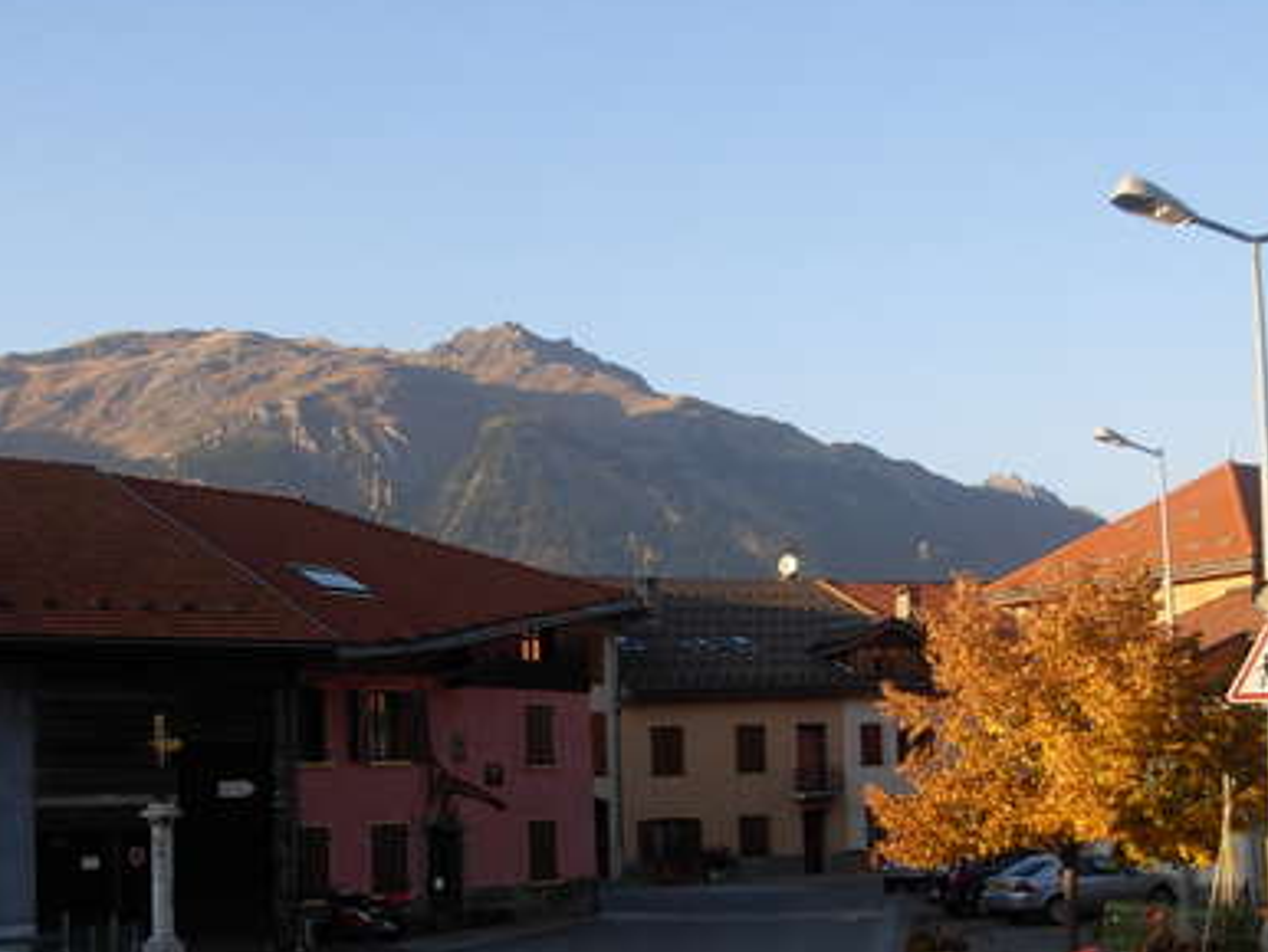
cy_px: 535
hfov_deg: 32.6
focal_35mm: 59
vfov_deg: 24.8
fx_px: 2163
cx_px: 555
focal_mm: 6.3
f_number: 2.9
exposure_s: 1/418
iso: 79
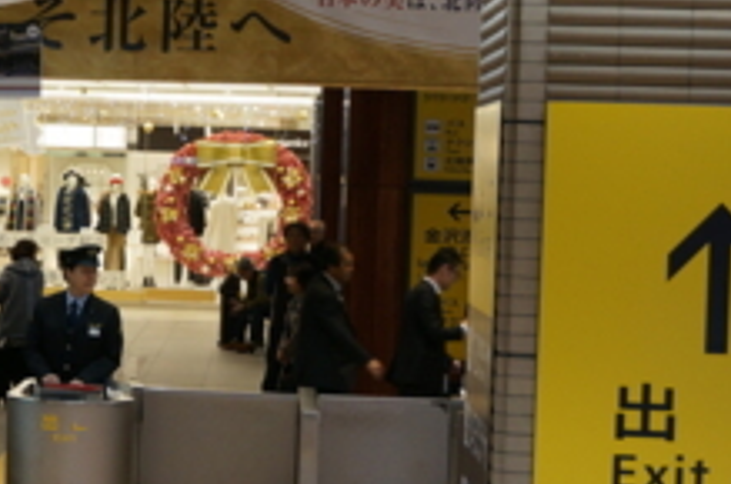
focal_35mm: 140
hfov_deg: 14.3
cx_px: -110
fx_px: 2837
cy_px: 232
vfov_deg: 9.8
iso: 400
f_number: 5
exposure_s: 1/60
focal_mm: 34
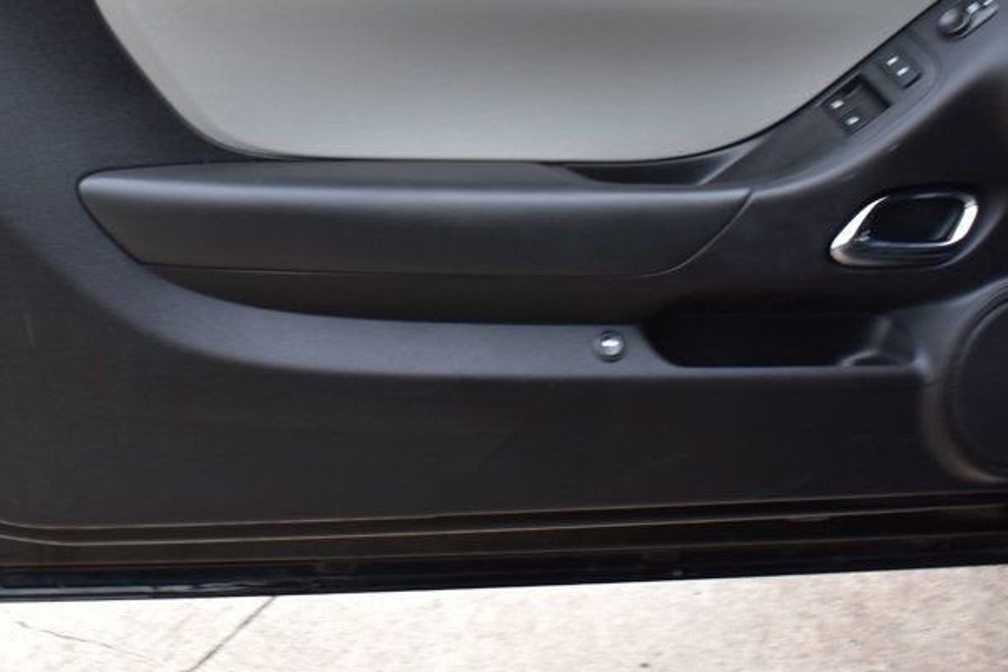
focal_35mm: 56
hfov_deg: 35.6
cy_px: 165
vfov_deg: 23.9
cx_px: 425
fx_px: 1568
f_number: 7.1
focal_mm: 22
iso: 400
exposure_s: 1/30
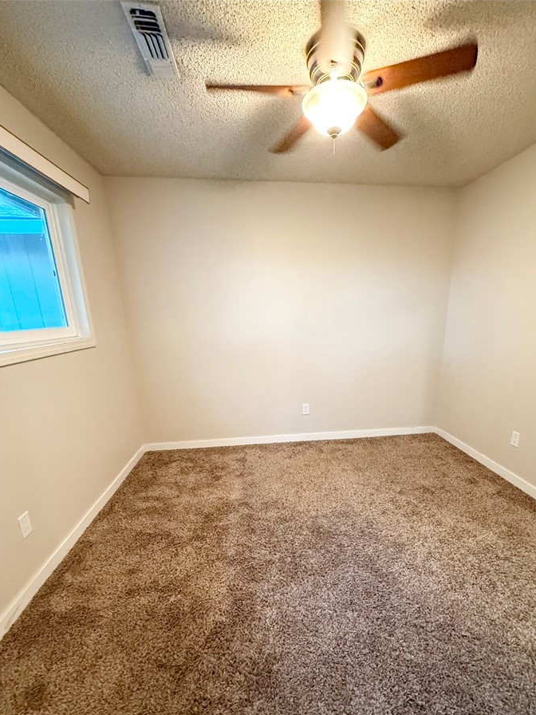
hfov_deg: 77.9
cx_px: 297
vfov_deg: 93.9
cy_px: 408
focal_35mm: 16
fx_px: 330
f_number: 2.2
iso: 800
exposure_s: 1/60
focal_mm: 2.22
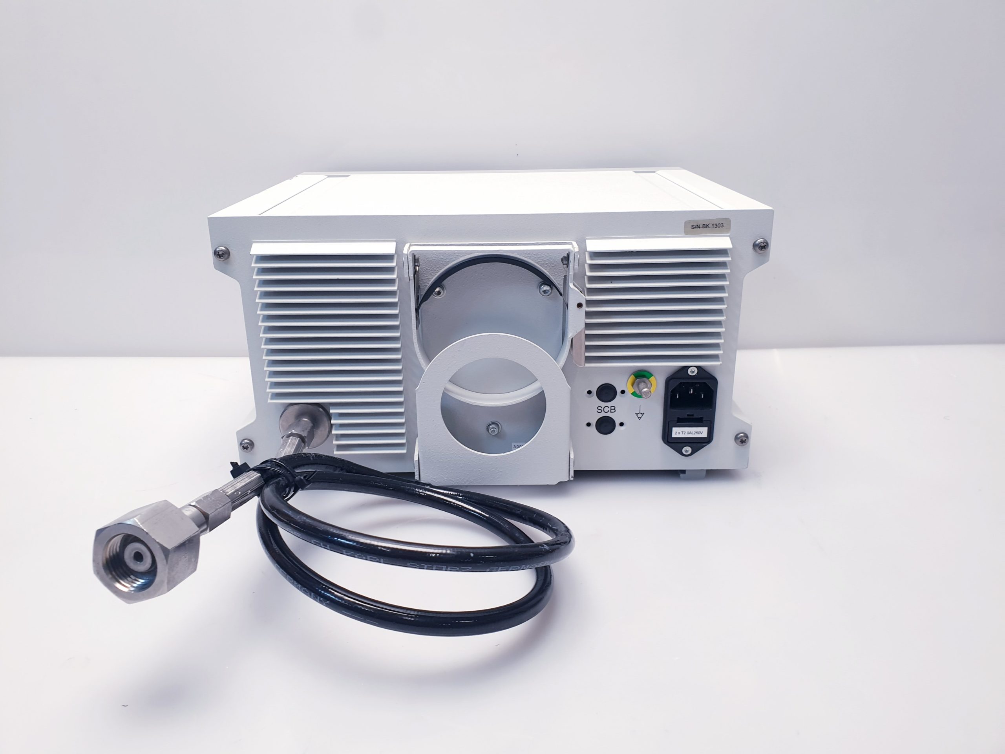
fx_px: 755
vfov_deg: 53.1
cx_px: 502
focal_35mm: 26
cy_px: 377
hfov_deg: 67.3
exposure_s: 1/50
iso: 64
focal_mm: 4.3
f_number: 2.4
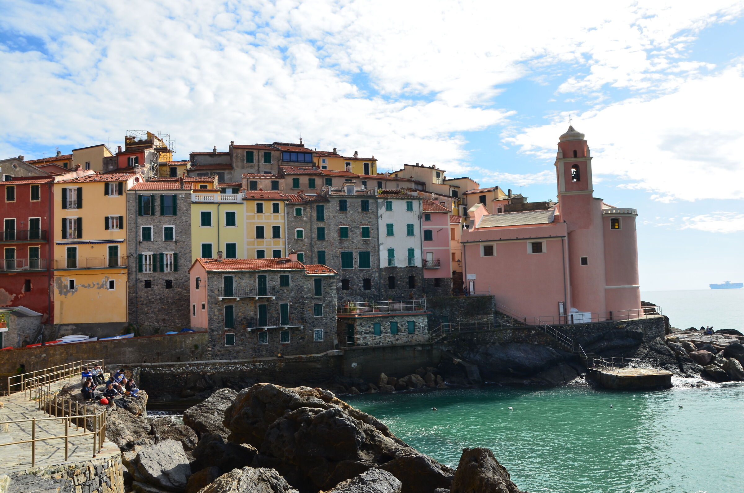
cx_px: 372
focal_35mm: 33
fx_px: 681
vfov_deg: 39.8
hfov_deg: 57.3
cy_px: 246
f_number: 11
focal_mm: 22
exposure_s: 1/125
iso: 100
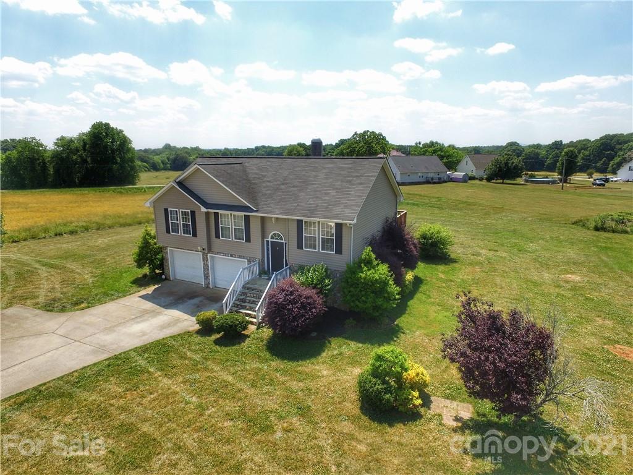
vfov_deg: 66.0
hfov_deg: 81.7
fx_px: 366
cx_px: 316
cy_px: 238
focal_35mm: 20
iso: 100
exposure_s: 1/720
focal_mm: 3.61
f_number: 2.8
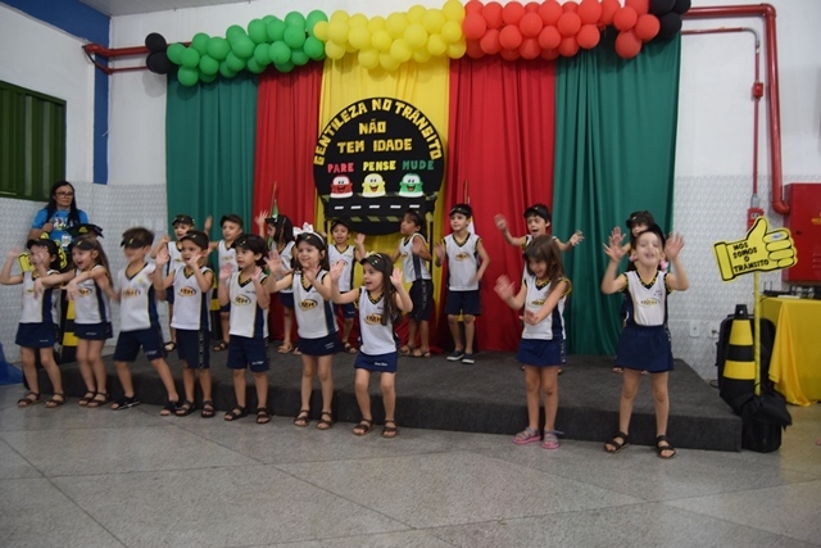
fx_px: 616
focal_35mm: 27
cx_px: 410
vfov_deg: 48.0
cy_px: 274
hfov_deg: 67.4
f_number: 3.5
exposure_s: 1/30
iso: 800
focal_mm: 18
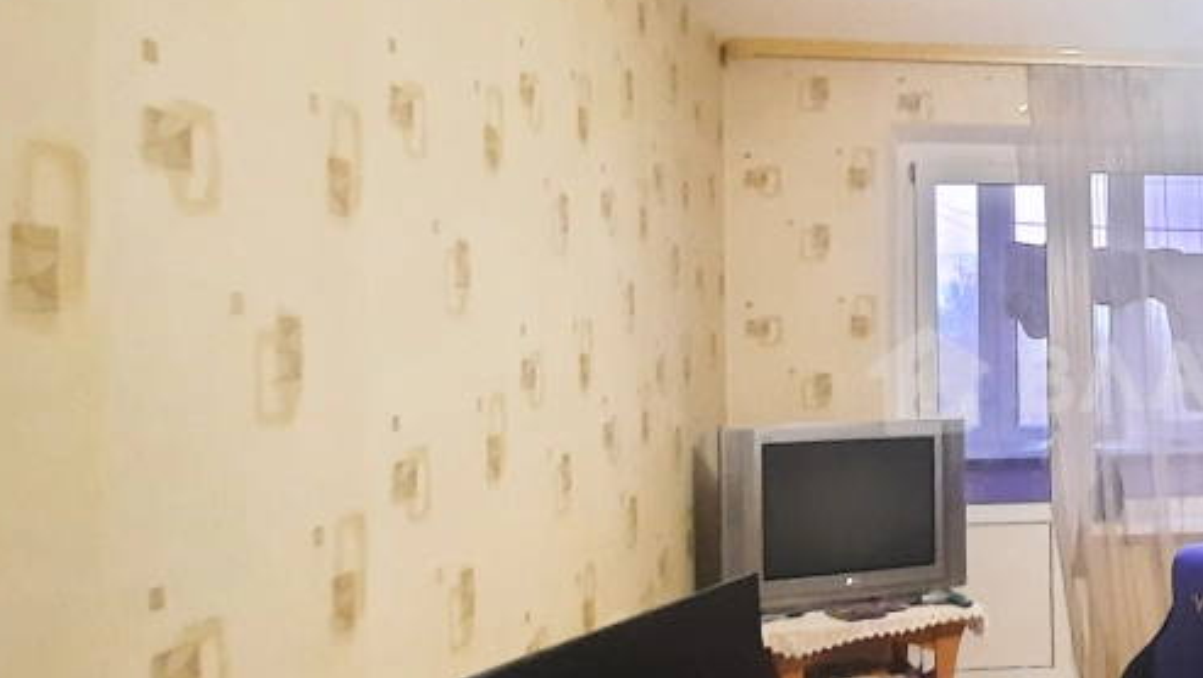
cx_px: 1152
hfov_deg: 47.6
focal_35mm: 36
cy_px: 369
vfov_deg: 32.9
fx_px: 1149
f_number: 2.2
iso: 640
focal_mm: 1.74
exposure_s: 1/20
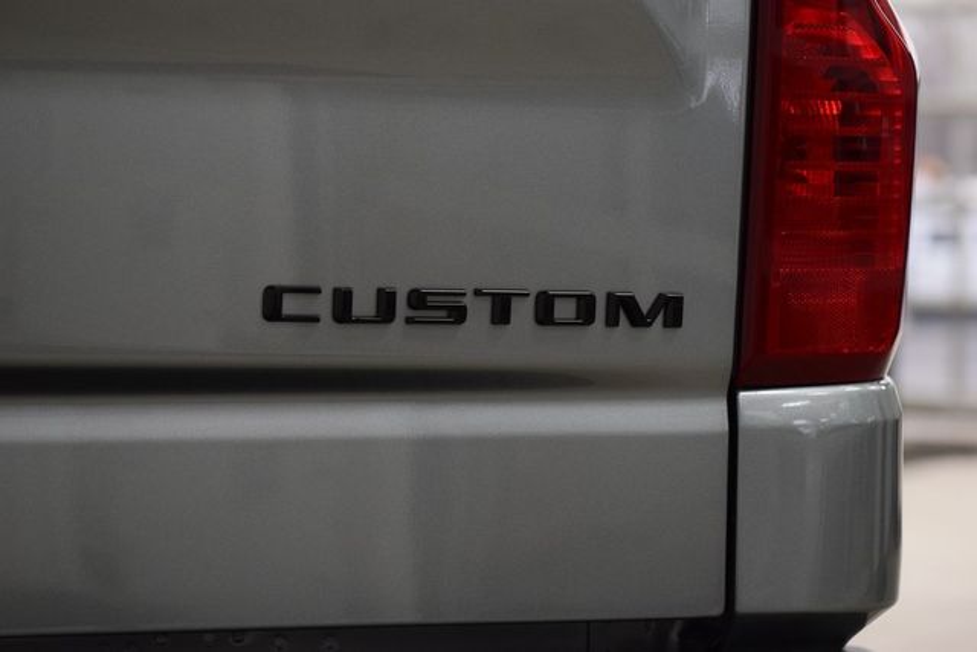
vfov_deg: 13.0
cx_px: 488
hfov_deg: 19.5
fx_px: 2850
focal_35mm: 105
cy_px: 326
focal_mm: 70
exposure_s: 1/125
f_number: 4
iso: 1600
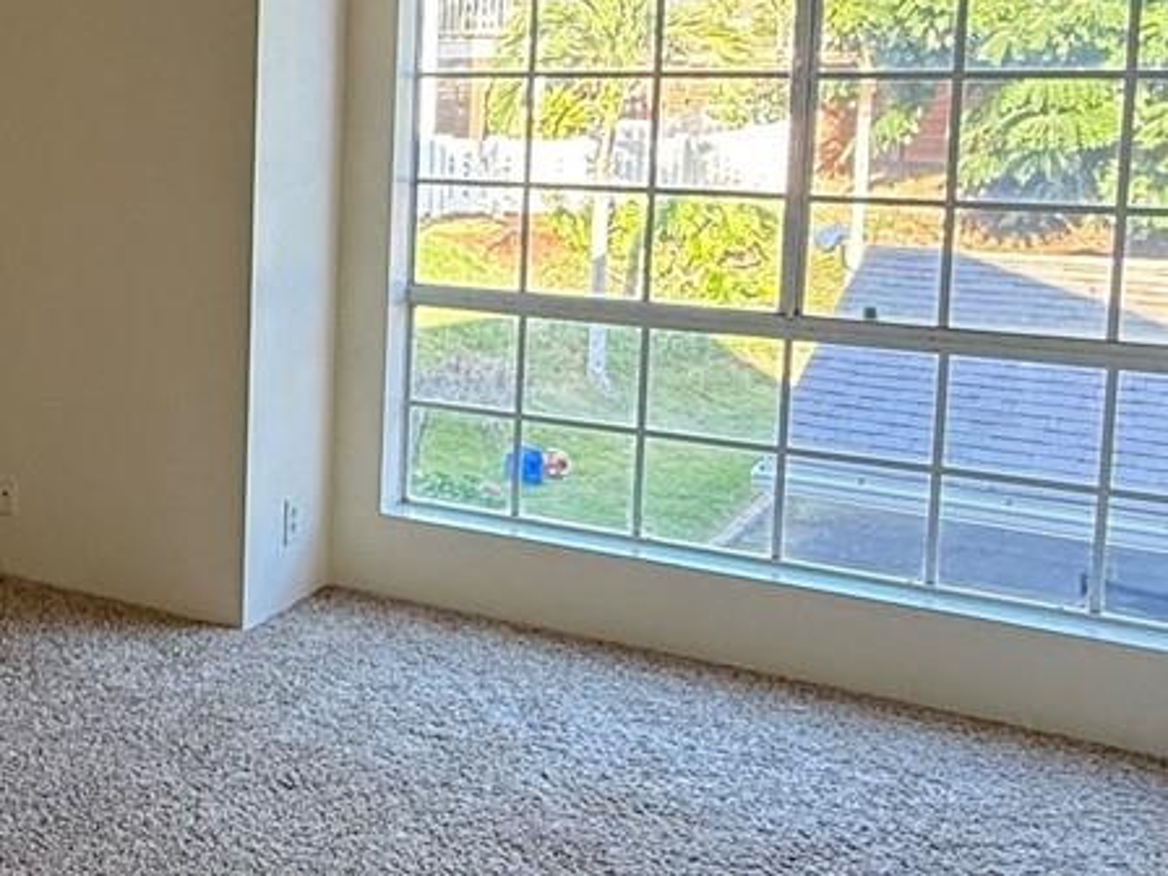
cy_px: 224
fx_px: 1687
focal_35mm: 50
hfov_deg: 31.6
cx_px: -250
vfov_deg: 28.7
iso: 100
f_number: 2.2
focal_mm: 2.22
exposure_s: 1/99
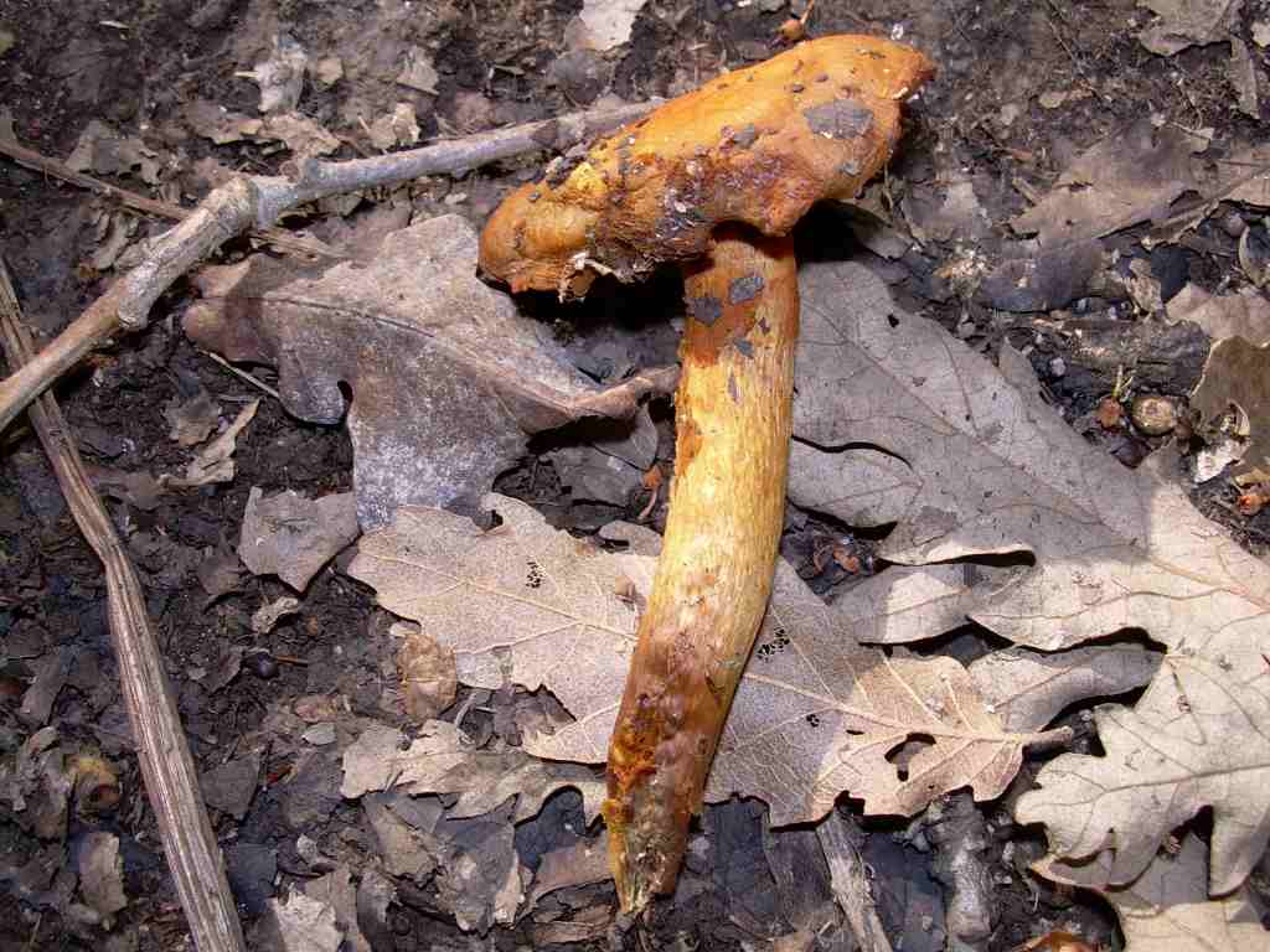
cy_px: 476
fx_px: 1394
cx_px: 635
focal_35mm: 38
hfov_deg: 49.0
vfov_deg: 37.7
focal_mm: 6.3
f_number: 4.6
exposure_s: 1/60
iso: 50
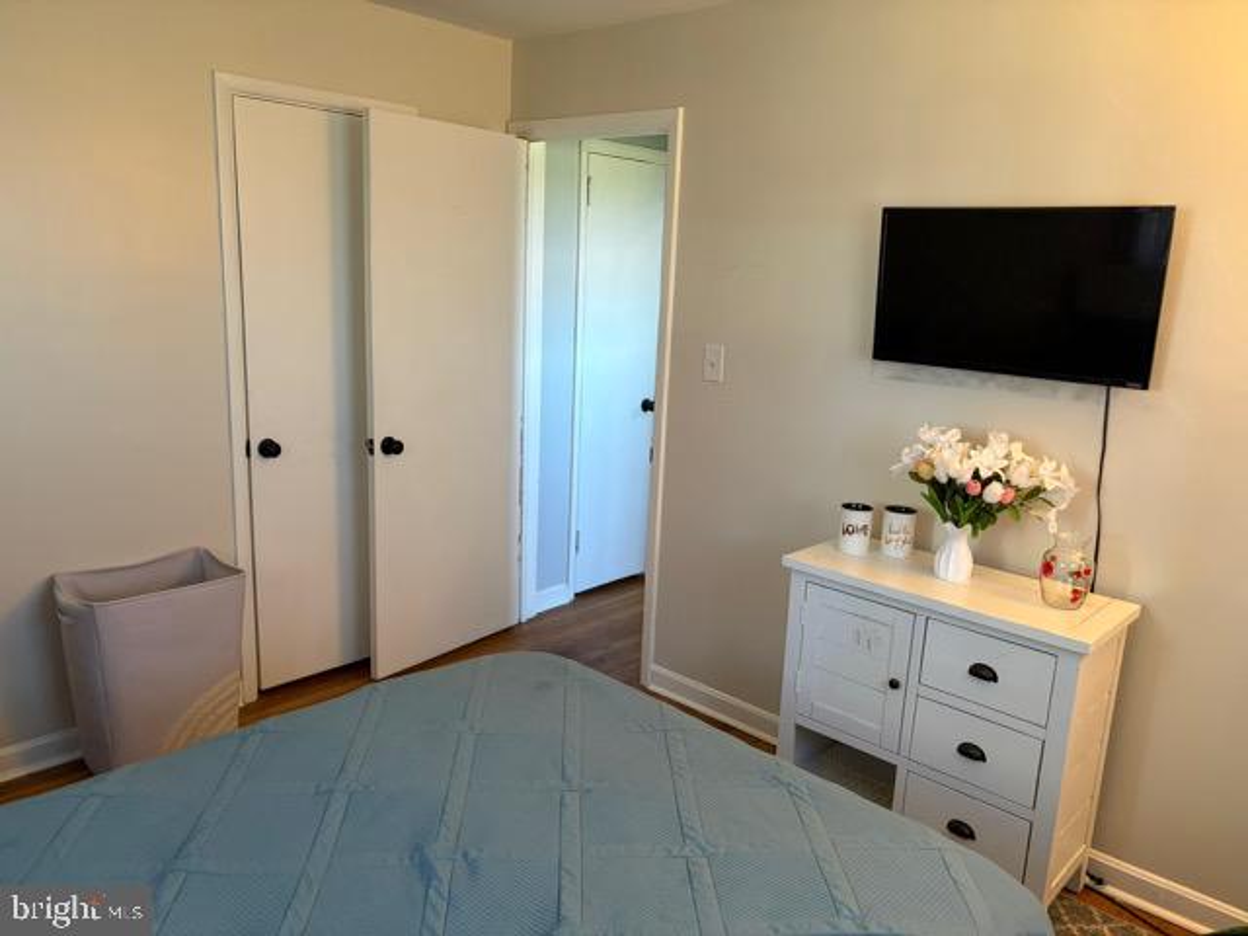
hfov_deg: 67.3
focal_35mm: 26
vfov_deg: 53.1
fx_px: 937
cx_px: 624
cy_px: 468
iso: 250
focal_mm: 5.96
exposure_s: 1/60
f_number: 1.6
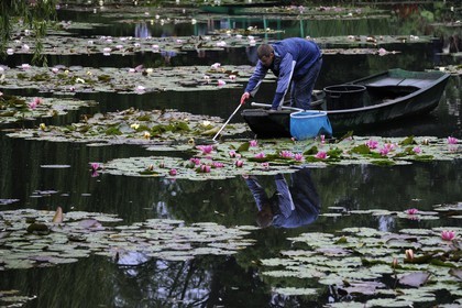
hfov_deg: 10.3
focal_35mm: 200
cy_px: 154
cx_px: 231
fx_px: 2566
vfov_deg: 6.9
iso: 800
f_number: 8
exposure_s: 1/160
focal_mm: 200
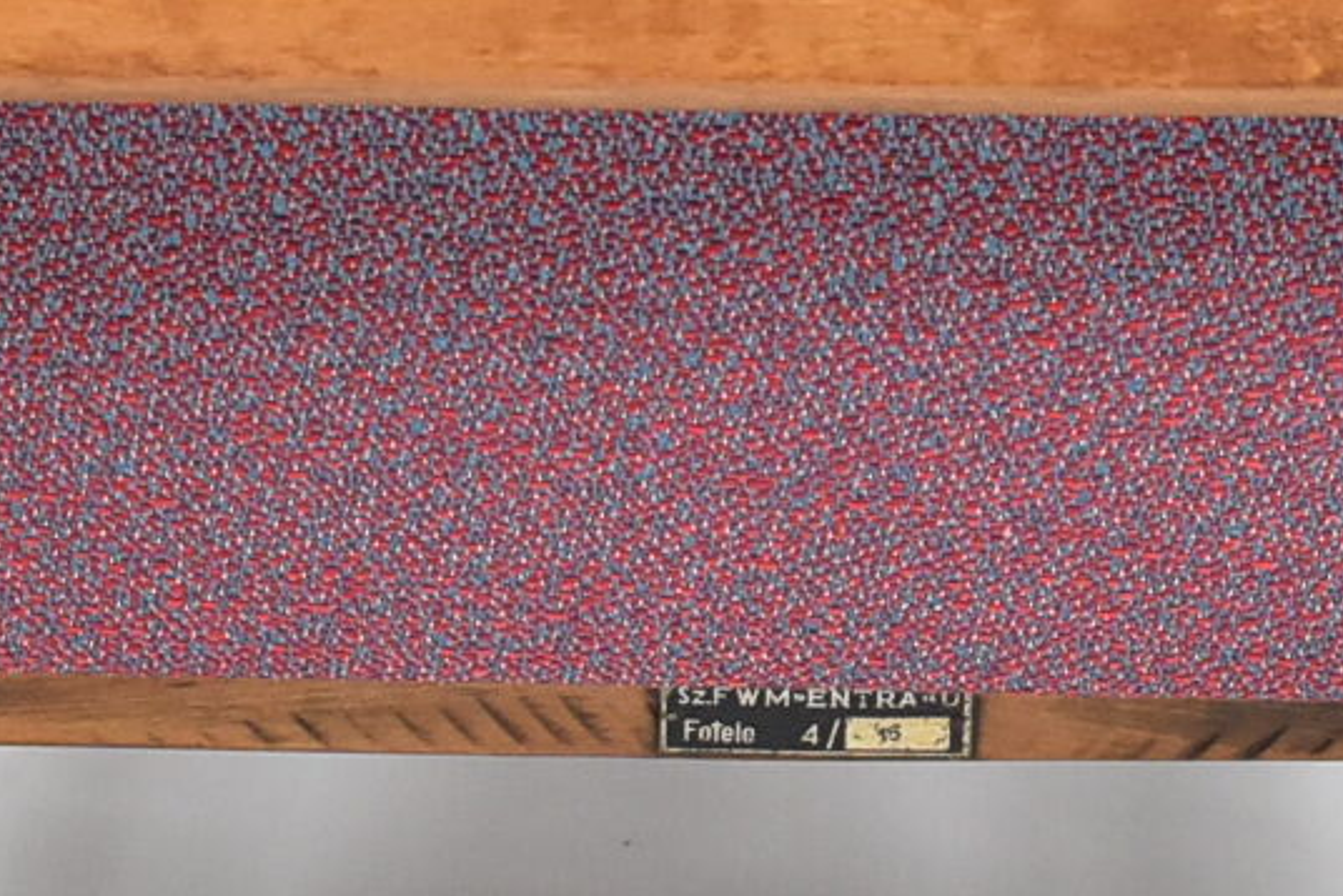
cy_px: 158
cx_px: 889
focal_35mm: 176
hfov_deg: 11.7
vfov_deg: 7.8
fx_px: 6561
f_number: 4
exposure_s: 1/125
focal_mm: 21
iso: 1000
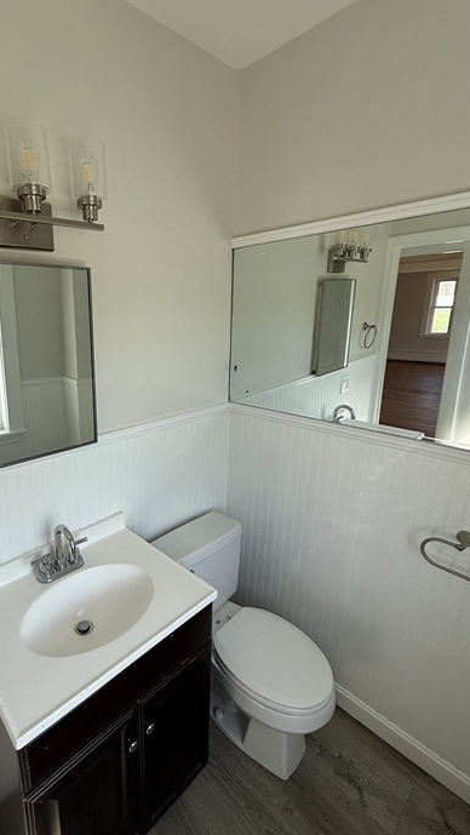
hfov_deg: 61.5
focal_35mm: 17
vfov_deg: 95.9
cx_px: 137
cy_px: 408
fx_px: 376
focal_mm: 2.22
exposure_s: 1/200
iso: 50
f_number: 2.2
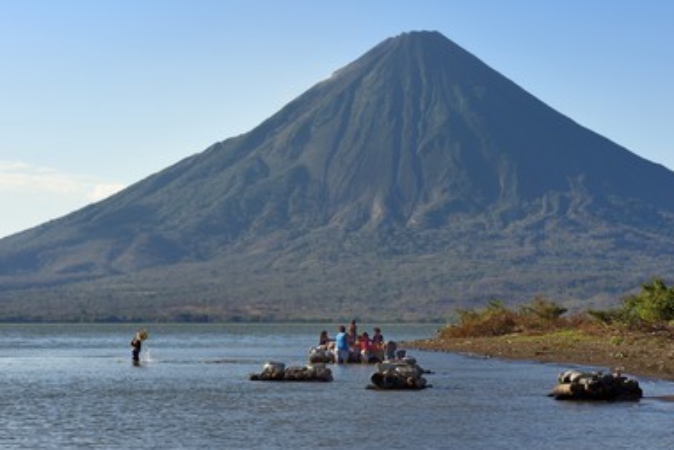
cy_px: 219
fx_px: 1910
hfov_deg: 20.0
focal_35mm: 102
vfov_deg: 13.4
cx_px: 317
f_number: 13
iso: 200
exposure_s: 1/320
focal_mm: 92
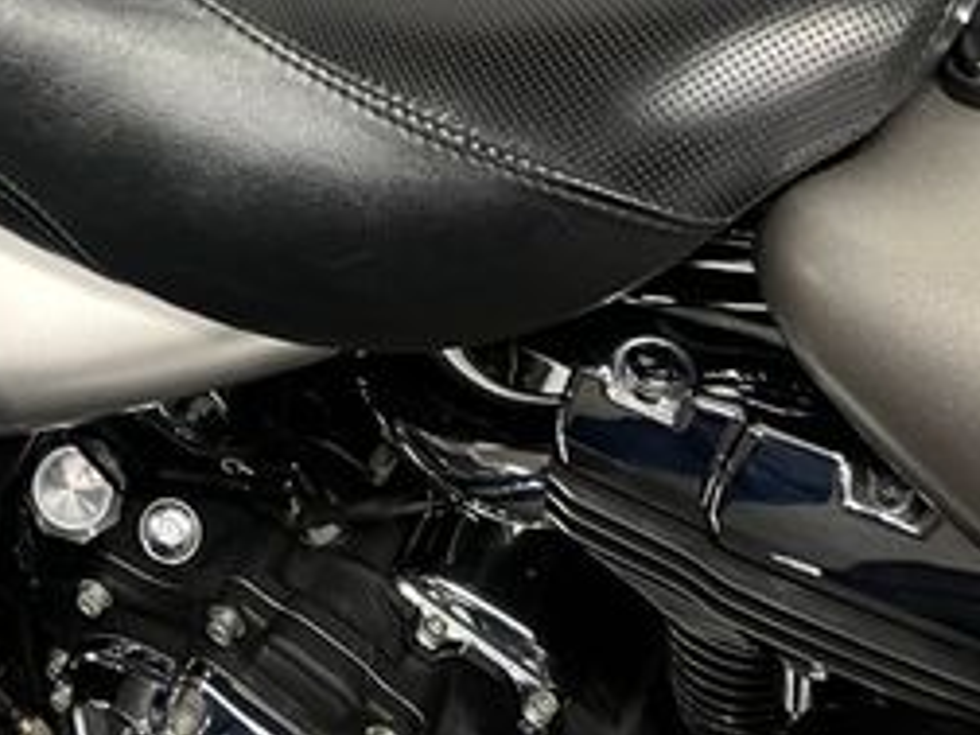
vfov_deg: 20.5
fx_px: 1869
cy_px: -194
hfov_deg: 26.4
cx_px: -167
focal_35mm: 66
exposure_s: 1/50
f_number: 1.6
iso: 125
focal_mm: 5.1
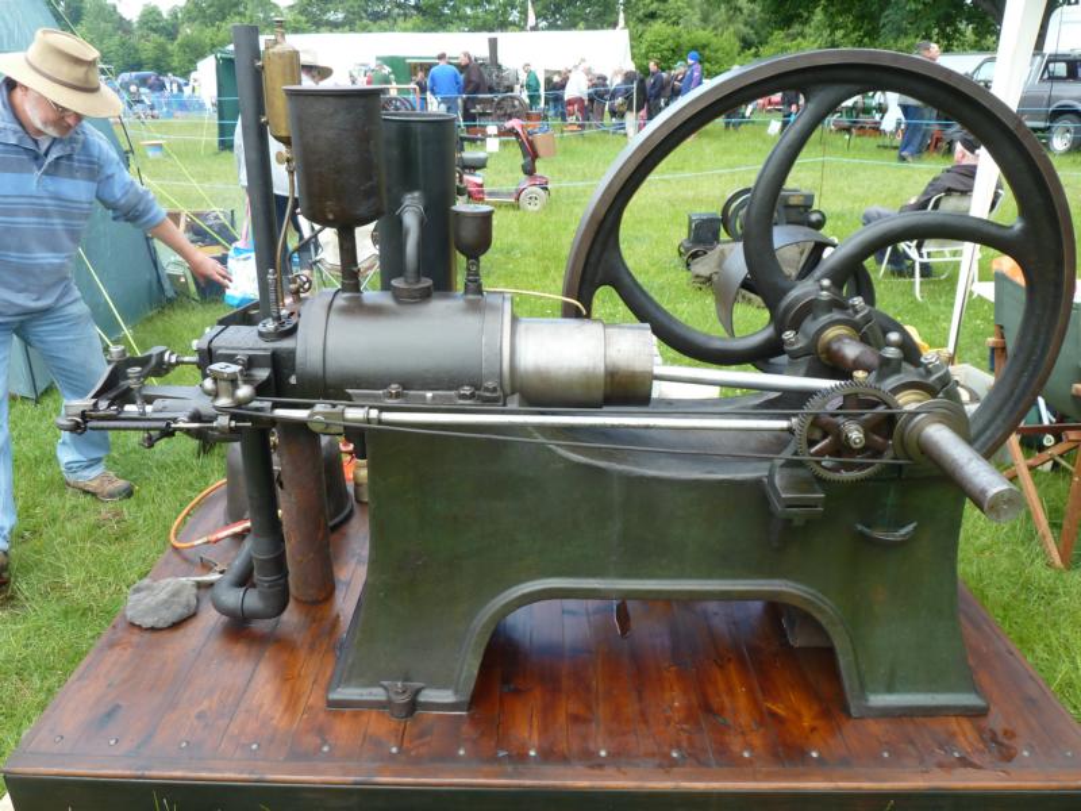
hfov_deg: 69.4
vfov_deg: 54.9
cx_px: 540
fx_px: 781
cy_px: 406
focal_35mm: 25
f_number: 4
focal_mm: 4.1
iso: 80
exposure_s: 1/100
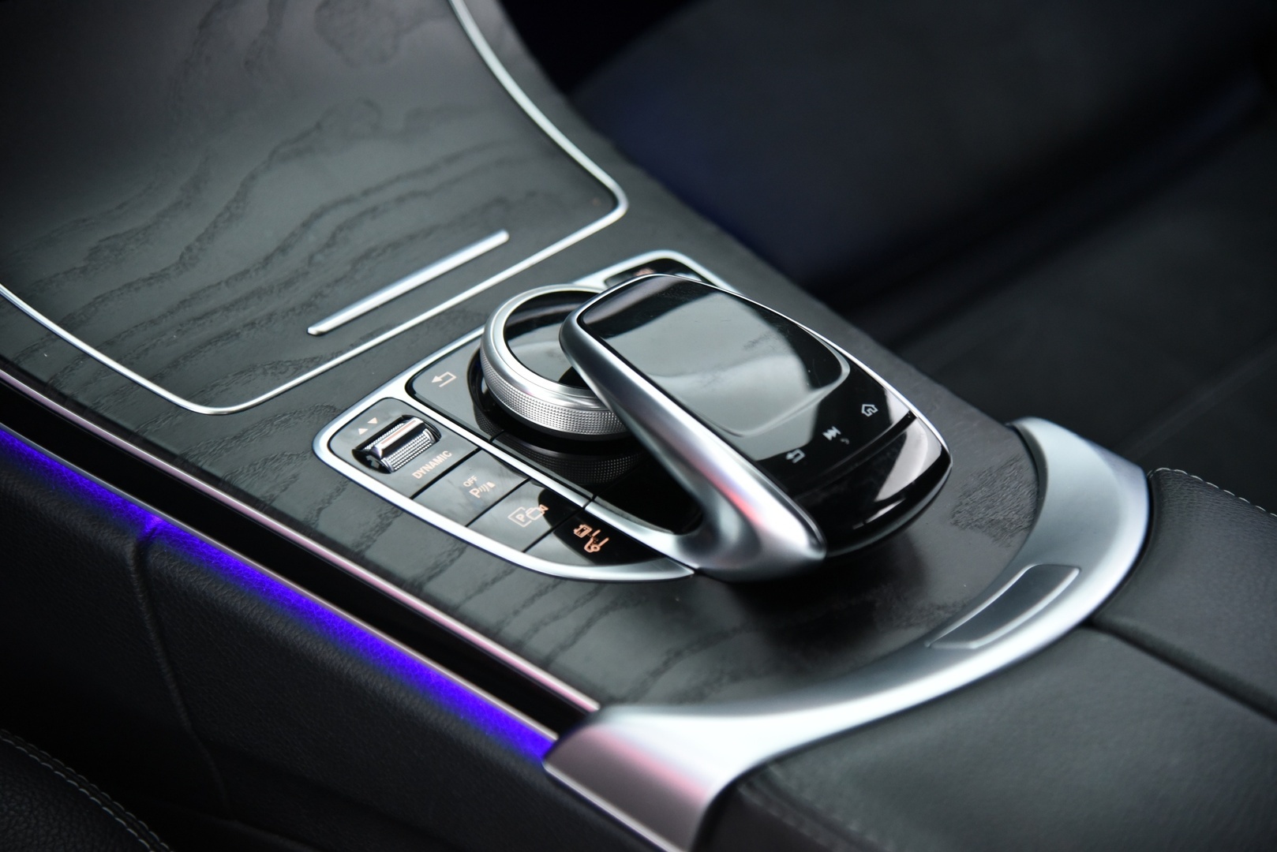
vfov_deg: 15.9
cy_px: 426
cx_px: 638
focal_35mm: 86
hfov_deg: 23.6
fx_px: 3052
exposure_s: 1/30
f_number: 4
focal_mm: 86
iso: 4000
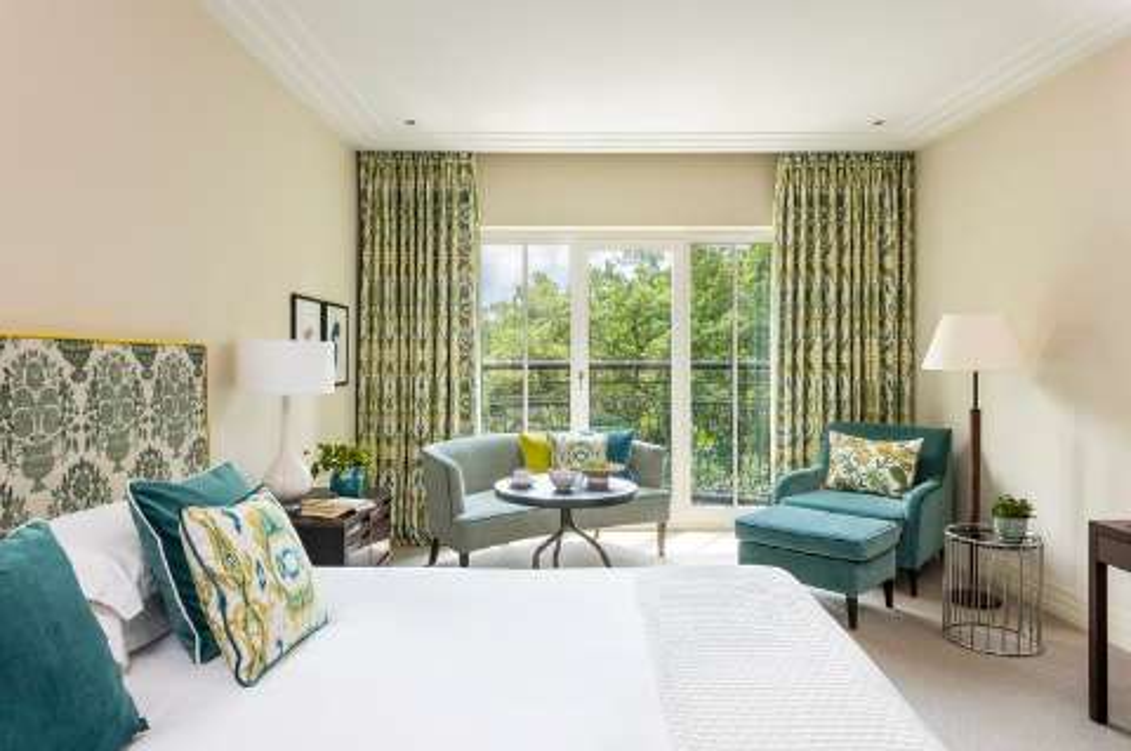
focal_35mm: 23
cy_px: 376
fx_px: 722
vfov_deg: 55.0
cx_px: 566
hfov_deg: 76.2
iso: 80
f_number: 16
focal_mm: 23
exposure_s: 1/15
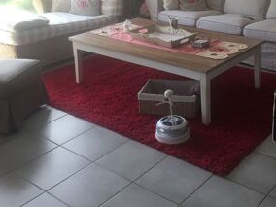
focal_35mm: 49
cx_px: 193
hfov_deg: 38.3
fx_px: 391
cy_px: 33
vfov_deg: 28.8
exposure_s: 1/100
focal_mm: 4.15
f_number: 2.2
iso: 50
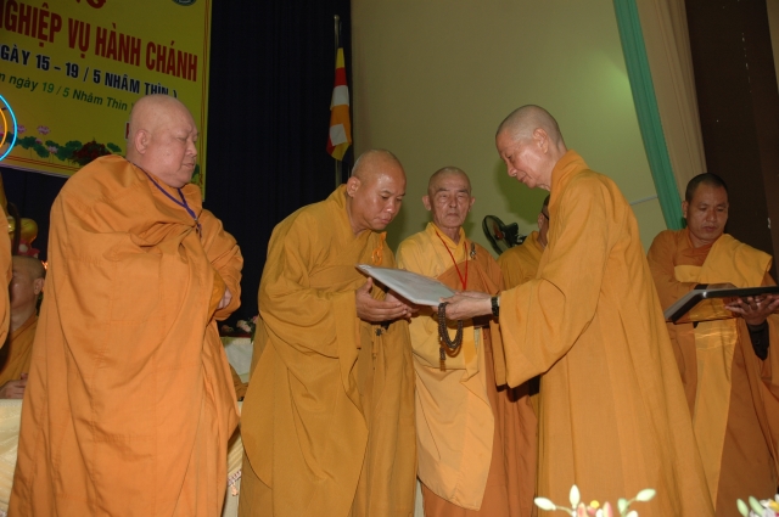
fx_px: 778
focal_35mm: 36
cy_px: 258
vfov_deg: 36.8
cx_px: 390
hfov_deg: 53.2
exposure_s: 1/60
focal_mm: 24
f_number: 4
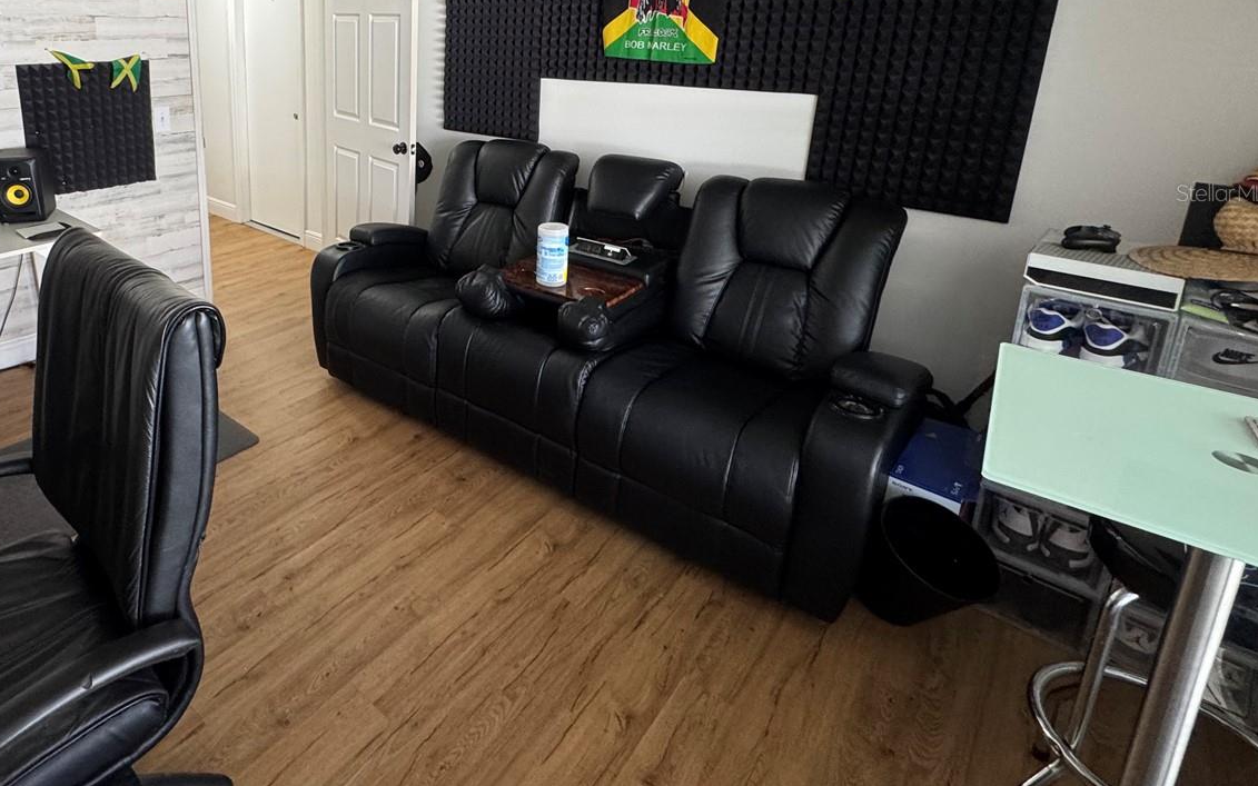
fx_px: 720
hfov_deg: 78.8
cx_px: 392
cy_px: 192
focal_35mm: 21
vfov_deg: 54.5
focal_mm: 2.22
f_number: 2.2
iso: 250
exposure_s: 1/60
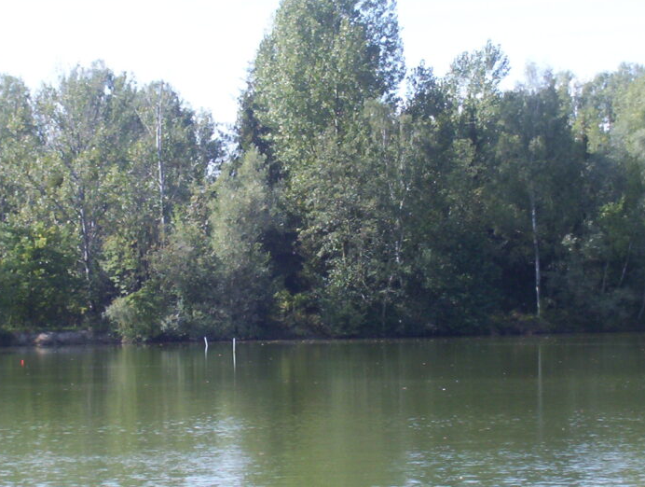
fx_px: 2857
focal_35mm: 153
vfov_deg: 9.7
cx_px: 221
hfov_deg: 12.9
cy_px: 228
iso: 100
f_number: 4.72
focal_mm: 16.61
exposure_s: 1/293
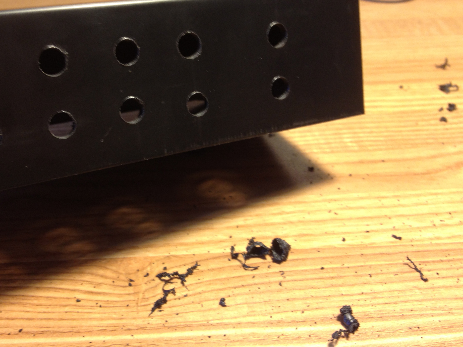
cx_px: 195
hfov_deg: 45.6
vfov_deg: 35.1
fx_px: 548
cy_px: 175
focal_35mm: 41
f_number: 2.4
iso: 64
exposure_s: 1/20
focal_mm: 4.28
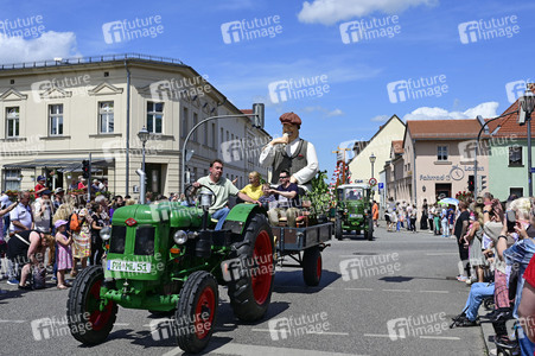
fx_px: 564
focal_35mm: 38
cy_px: 178
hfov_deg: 50.7
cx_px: 268
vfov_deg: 35.0
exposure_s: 1/250
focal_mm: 38
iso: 100
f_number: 10
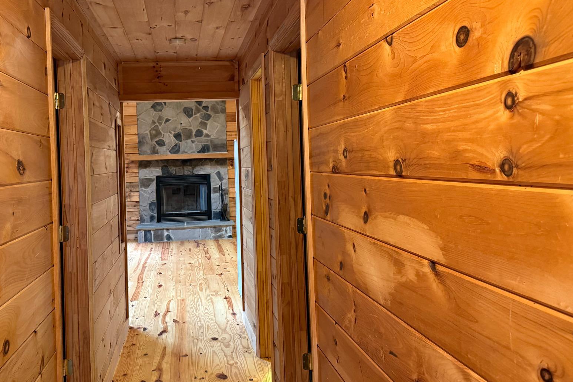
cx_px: 219
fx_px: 525
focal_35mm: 33
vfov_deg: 39.9
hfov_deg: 56.6
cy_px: 162
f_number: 1.78
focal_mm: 6.76
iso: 500
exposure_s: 1/60
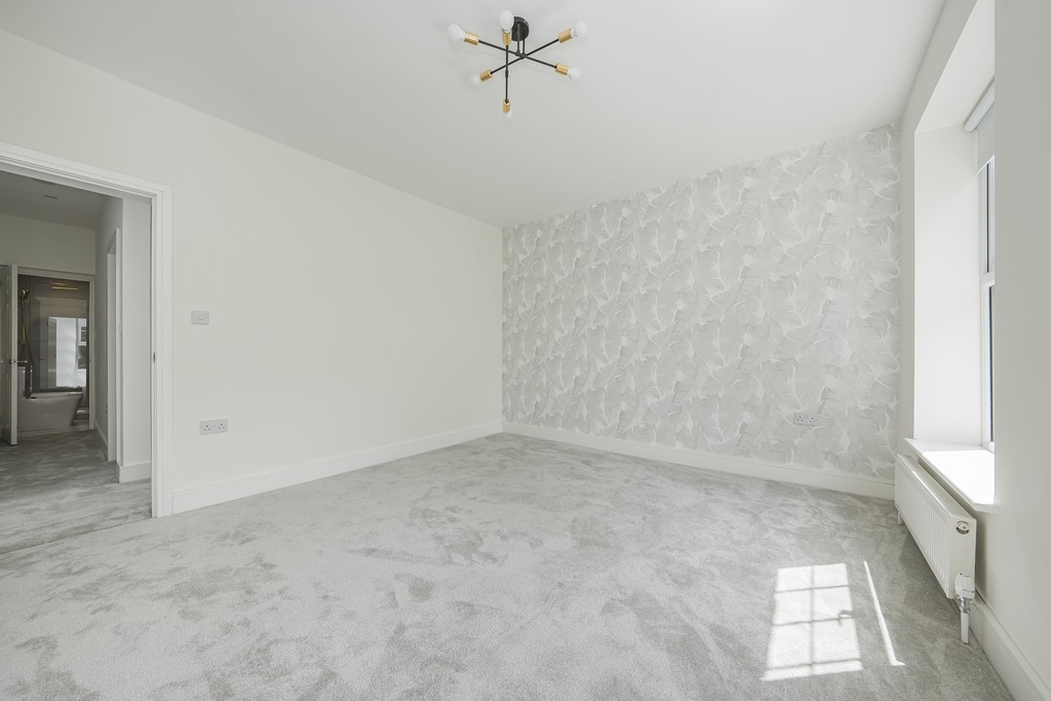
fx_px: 350
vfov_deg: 90.0
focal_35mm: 12
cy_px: 350
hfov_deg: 112.6
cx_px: 526
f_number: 9
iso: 320
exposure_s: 1/125
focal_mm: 12
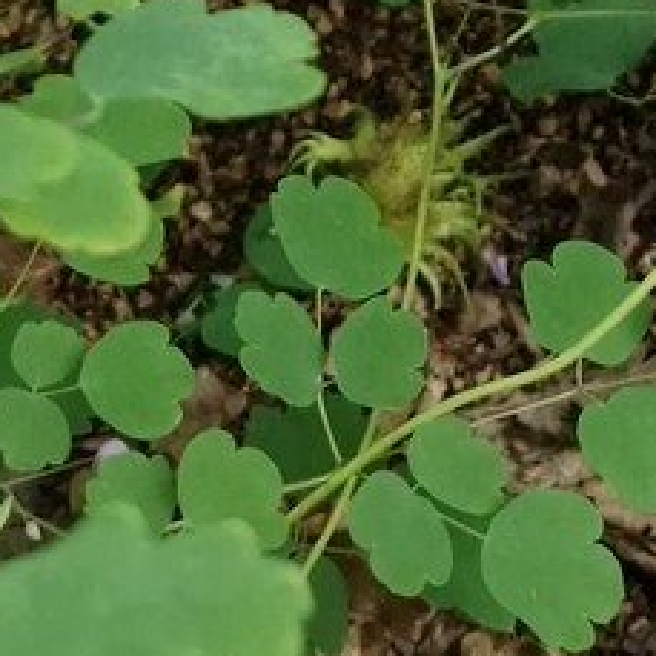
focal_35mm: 91
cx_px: 516
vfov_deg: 17.0
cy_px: -378
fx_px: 1951
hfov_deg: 18.9
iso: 800
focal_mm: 5.4
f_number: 1.8
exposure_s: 1/924
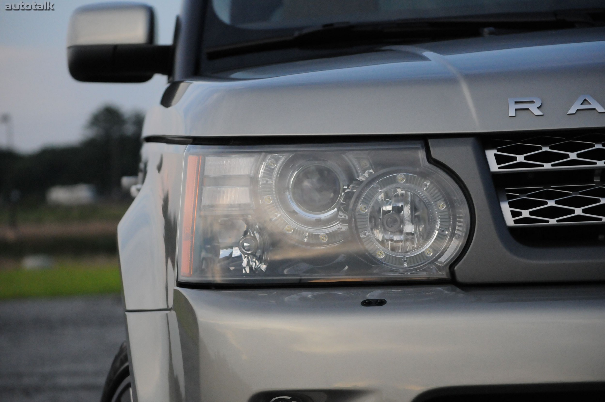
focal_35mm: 112
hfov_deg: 18.2
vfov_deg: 12.1
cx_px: 302
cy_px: 201
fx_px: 1889
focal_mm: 75
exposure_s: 1/2500
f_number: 5
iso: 2000
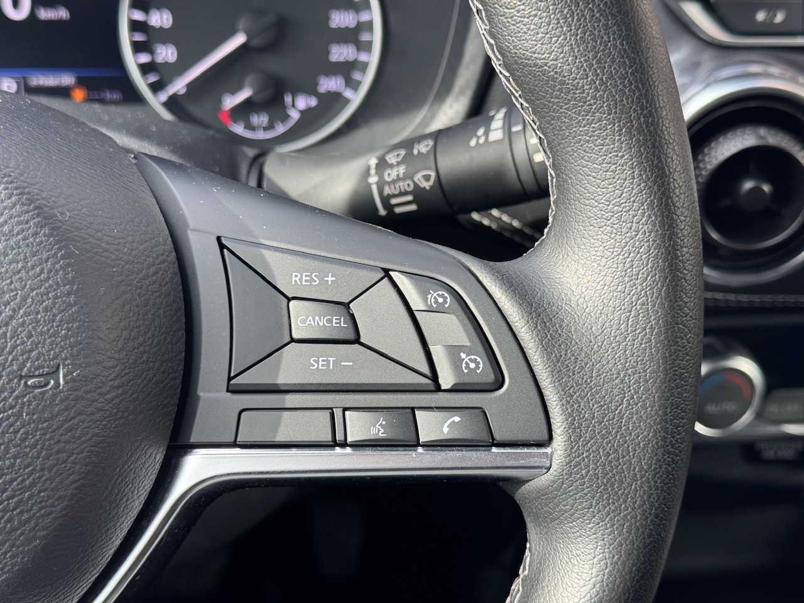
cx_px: 402
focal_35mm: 48
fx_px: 1115
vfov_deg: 30.3
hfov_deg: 39.7
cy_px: 302
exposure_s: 1/143
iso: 64
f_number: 1.78
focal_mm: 6.76
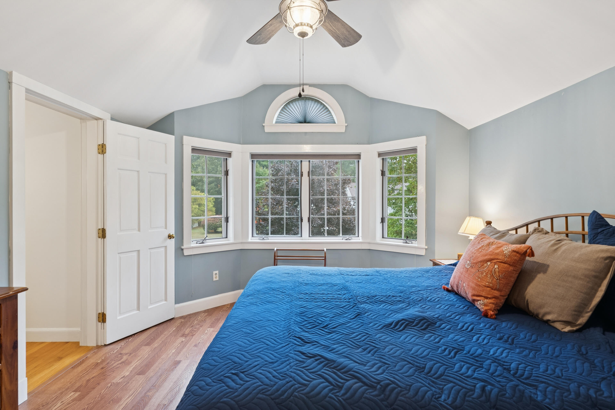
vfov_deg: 66.0
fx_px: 316
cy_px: 205
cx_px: 308
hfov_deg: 88.4
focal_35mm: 18
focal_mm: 18.5
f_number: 7.1
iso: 320
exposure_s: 1/6
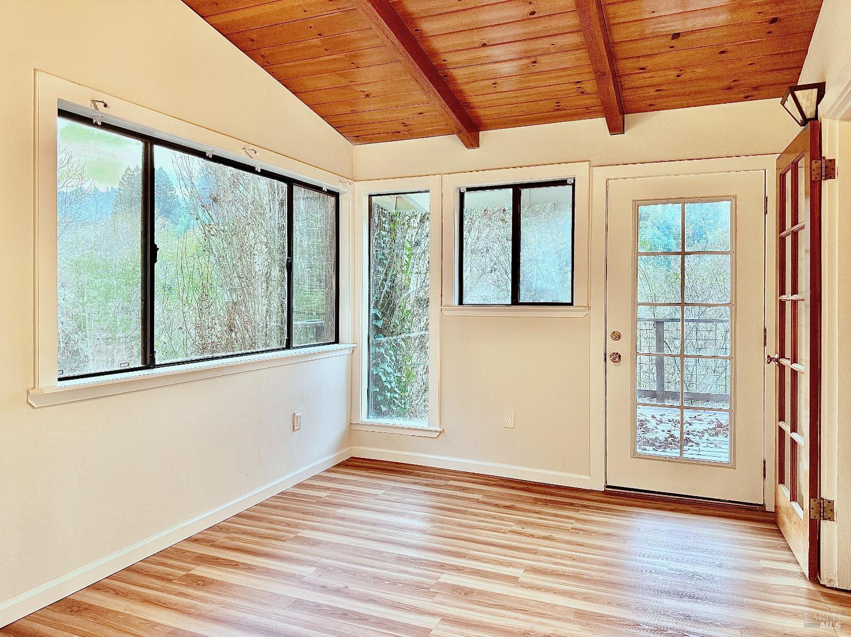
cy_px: 318
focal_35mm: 24
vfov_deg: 56.8
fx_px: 590
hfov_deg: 71.6
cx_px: 426
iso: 200
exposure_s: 1/120
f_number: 1.78
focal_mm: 6.76
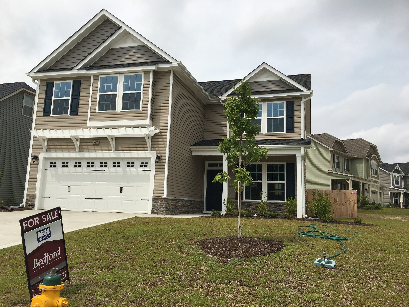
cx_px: 204
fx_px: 343
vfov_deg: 48.2
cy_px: 154
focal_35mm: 29
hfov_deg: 61.7
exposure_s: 1/3077
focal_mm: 4.15
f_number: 2.2
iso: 25
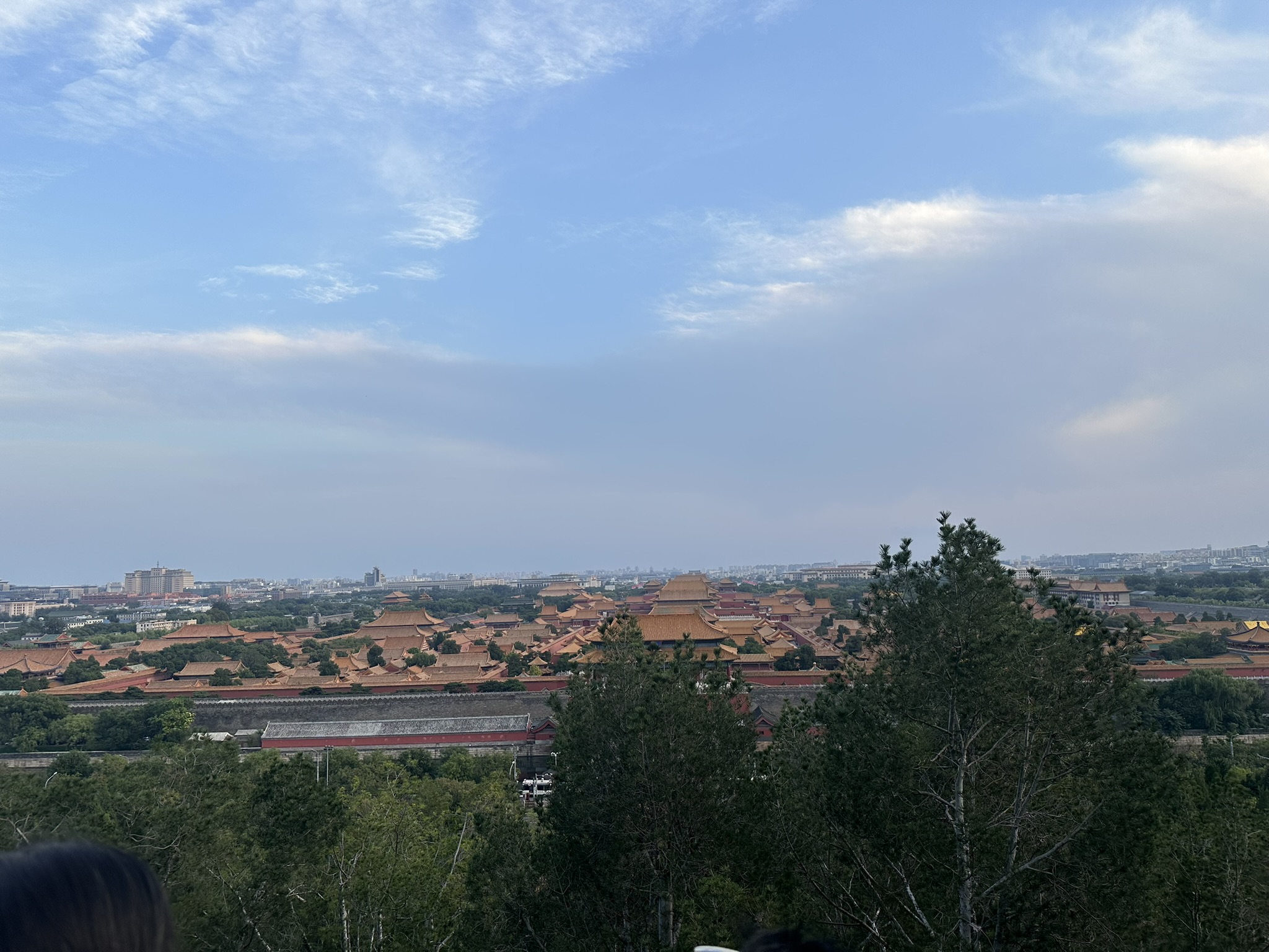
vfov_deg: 56.8
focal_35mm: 24
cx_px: 634
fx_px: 880
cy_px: 476
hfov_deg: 71.6
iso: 80
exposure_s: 1/704
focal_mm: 6.86
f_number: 1.78
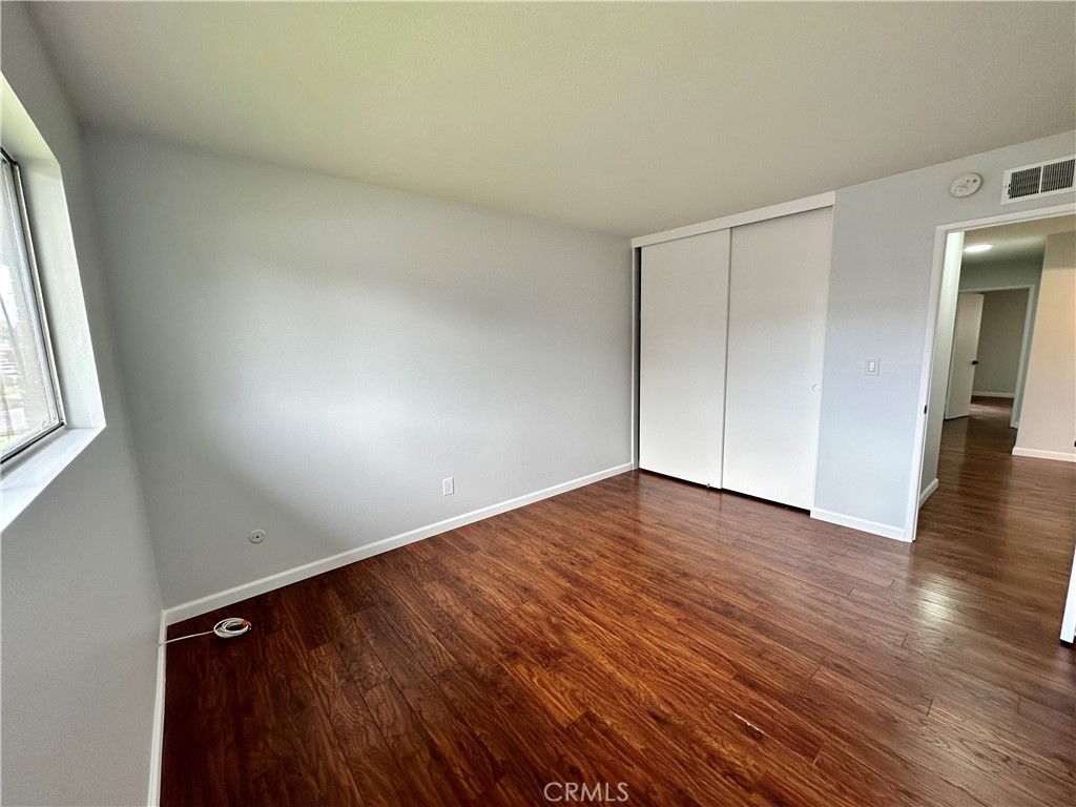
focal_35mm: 14
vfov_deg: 85.7
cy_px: 404
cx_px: 538
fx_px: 435
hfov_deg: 102.1
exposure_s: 1/99
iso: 80
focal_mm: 2.22
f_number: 2.2
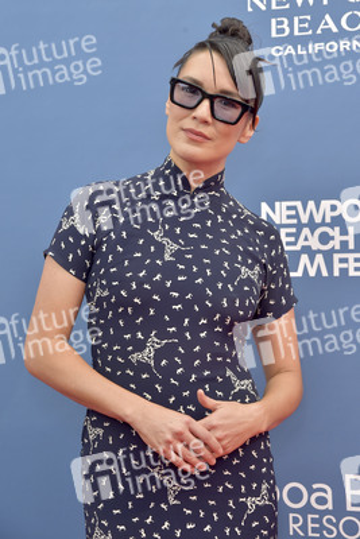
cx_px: 180
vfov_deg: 30.5
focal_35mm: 66
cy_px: 270
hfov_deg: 20.6
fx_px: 989
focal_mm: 66
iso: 320
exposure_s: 1/250
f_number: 7.1
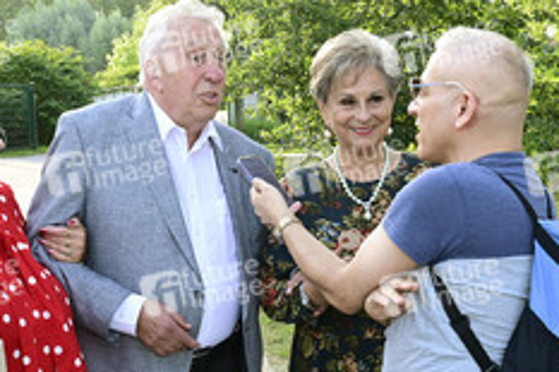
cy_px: 228
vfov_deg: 22.9
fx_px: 915
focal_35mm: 59
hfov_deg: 33.3
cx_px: 138
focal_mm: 30.5
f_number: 6.3
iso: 500
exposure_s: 1/200
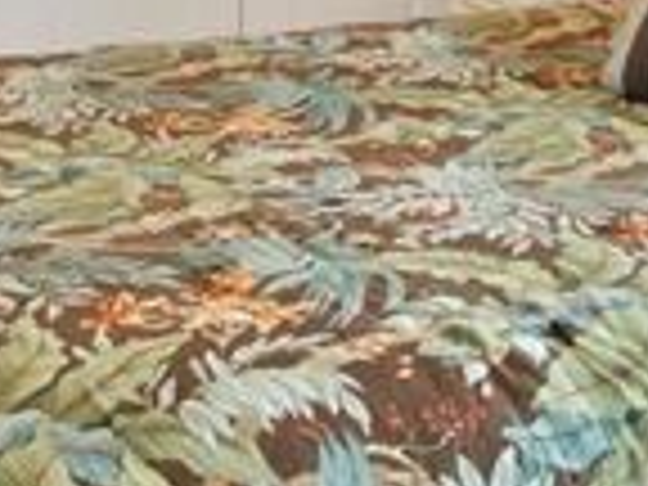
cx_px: 398
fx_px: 1835
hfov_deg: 20.0
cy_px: -374
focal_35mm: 98
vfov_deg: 13.6
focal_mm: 10
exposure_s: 1/40
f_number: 8
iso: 3200
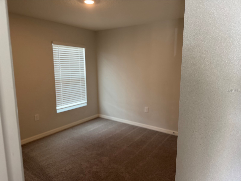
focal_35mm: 24
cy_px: 90
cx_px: 120
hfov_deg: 71.6
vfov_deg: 56.8
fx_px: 167
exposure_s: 1/121
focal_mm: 6.76
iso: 200
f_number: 1.78
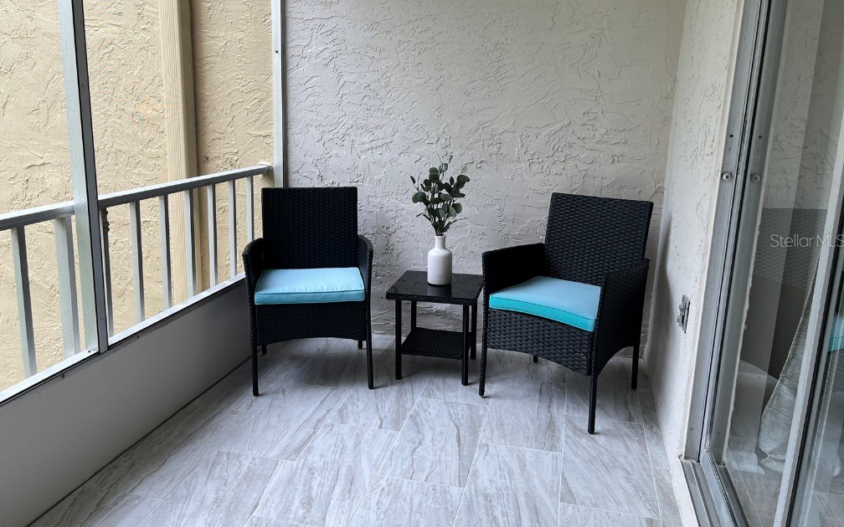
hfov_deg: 66.5
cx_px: 420
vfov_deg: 44.5
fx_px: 644
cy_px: 240
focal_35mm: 28
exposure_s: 1/120
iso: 50
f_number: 1.6
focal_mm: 5.1
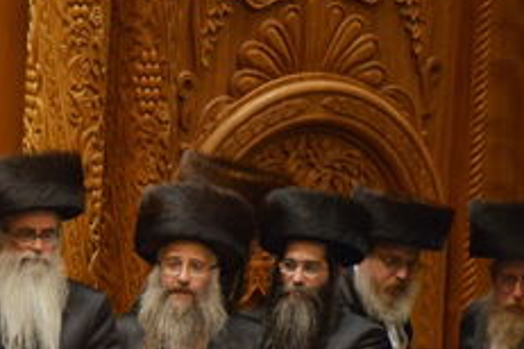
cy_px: 434
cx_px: -111
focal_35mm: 830
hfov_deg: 2.5
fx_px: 12080
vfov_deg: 1.7
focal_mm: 300
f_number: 5.6
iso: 2000
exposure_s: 1/125
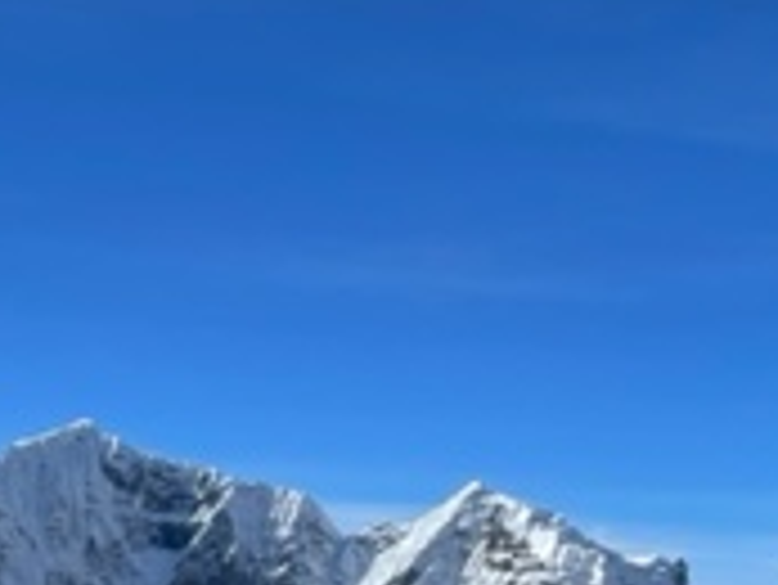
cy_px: 1022
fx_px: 2159
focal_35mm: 96
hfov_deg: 18.9
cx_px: -238
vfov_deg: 13.9
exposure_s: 1/4831
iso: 32
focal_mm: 4.2
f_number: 1.6
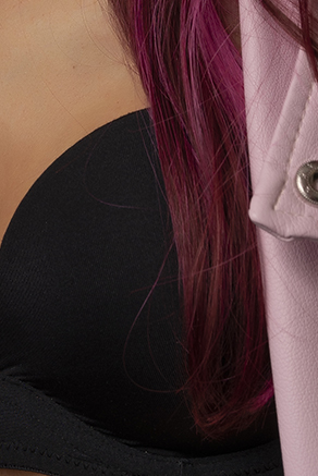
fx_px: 2421
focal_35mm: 183
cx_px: 32
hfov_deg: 7.5
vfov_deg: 10.6
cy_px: -331
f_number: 8
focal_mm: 50
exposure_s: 1/200
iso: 125
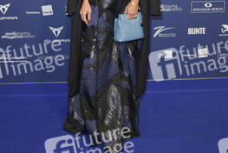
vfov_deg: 29.4
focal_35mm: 44
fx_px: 279
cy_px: 17
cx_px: 114
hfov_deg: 44.5
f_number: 5.6
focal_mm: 29
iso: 1000
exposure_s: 1/200
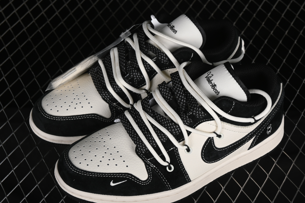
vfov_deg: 18.2
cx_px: 152
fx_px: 635
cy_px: 102
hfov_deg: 27.0
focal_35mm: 75
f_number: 8
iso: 160
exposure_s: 1/160
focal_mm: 50
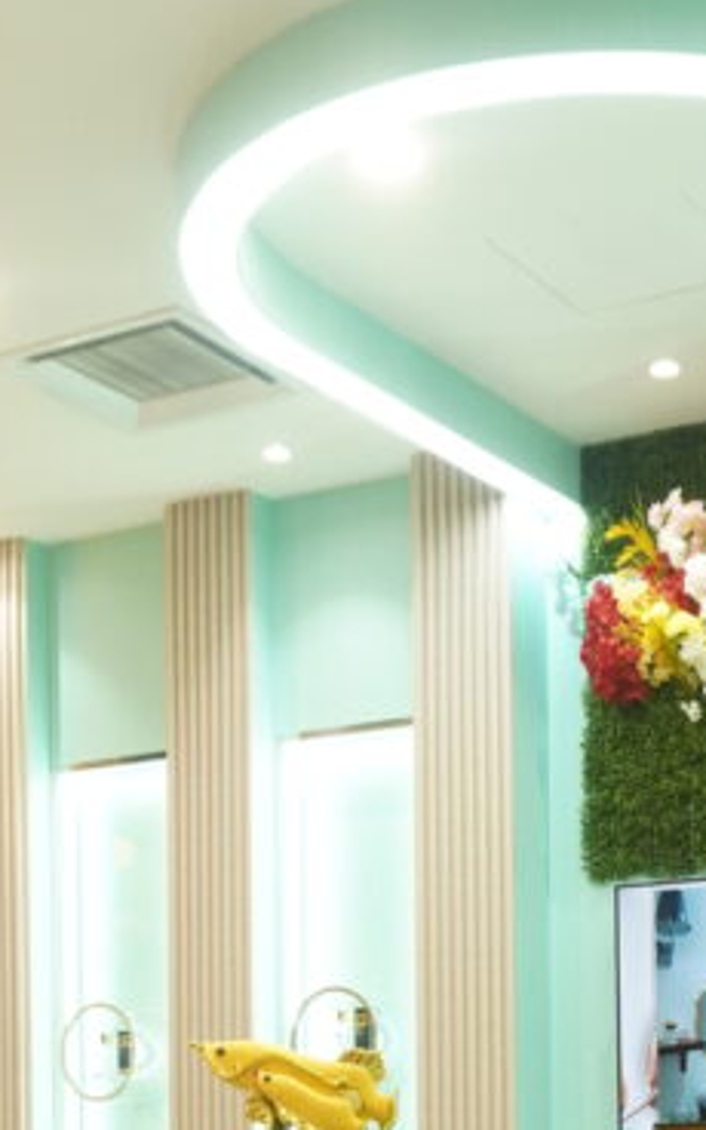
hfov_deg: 19.0
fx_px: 2093
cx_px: 523
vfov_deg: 28.0
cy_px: 1191
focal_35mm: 68
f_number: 5.6
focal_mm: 16
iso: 1000
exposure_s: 1/45
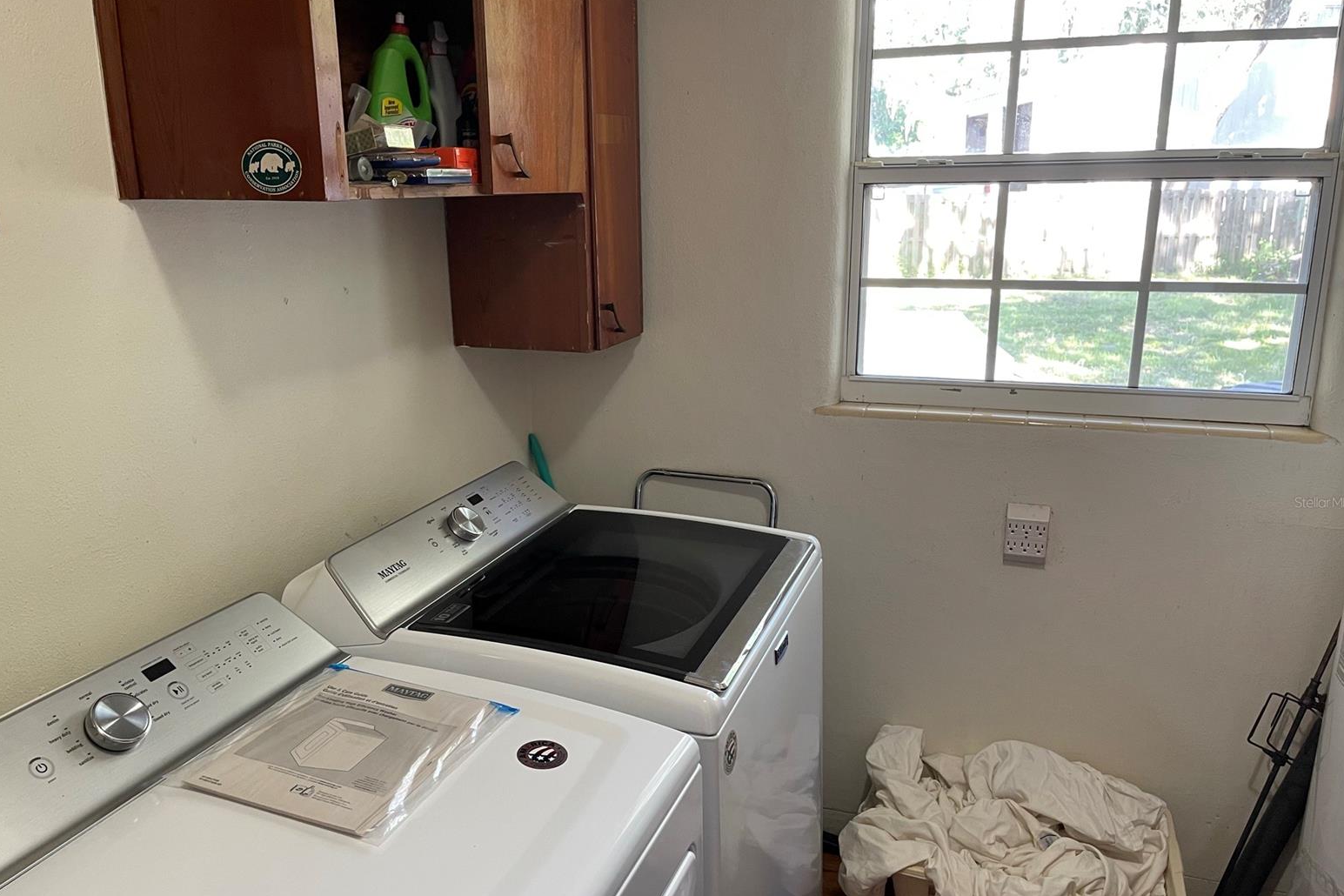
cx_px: 663
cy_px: 502
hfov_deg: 65.5
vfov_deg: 46.3
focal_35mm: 28
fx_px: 1045
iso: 160
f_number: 1.6
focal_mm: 5.1
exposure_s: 1/60
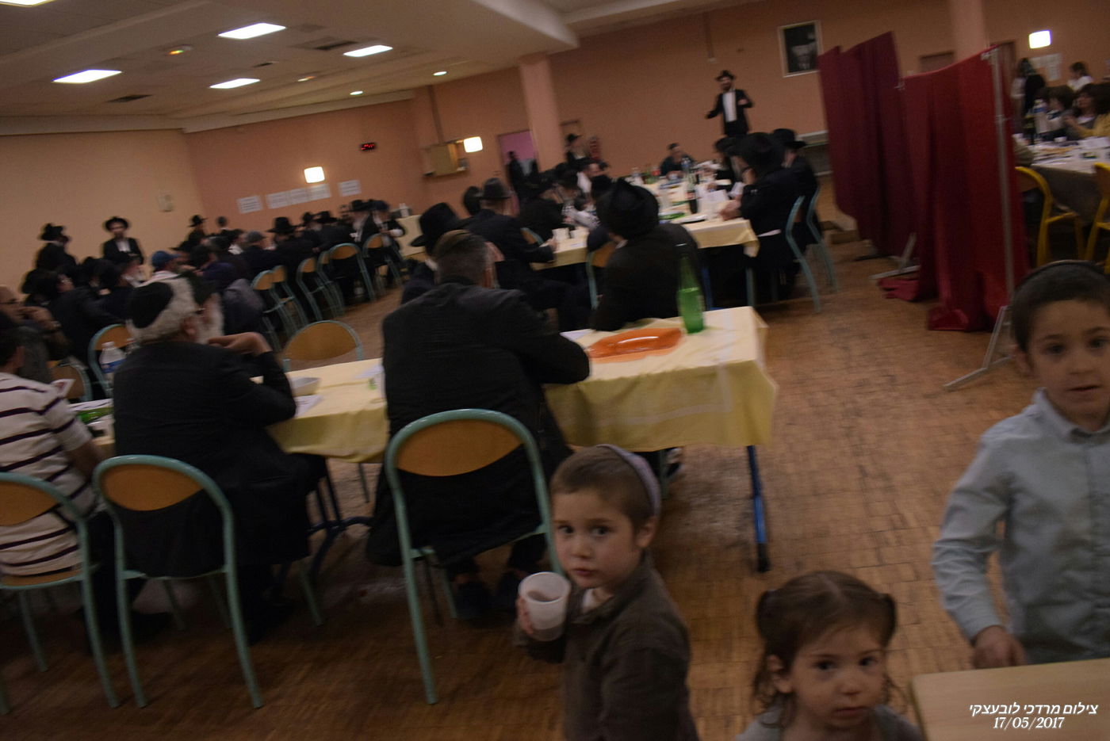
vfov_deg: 48.0
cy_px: 370
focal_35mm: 27
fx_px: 833
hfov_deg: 67.4
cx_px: 555
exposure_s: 1/160
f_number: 5.6
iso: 2500
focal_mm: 18
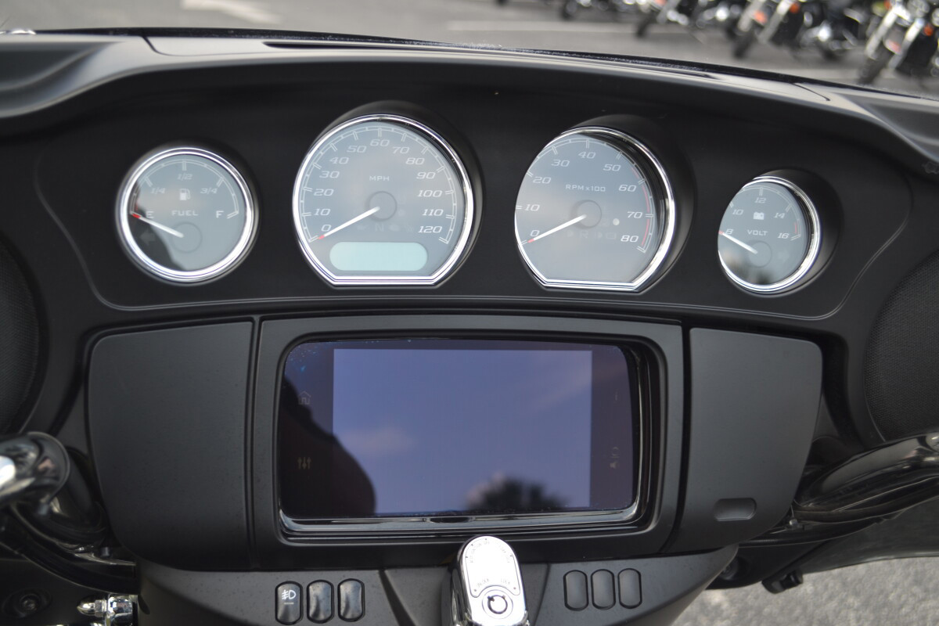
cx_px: 470
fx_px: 1135
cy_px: 313
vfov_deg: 30.8
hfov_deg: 45.0
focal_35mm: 44
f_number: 4.5
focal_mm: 29
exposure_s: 1/160
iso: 100
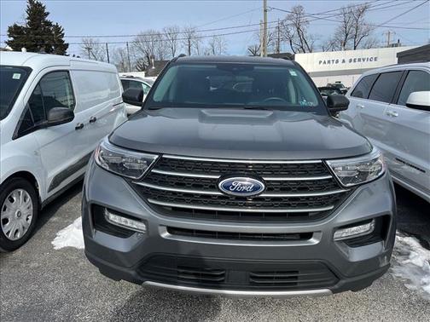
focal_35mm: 26
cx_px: 215
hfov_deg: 67.3
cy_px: 161
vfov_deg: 53.1
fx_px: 323
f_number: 1.5
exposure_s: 1/2994
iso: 50
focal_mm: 5.7
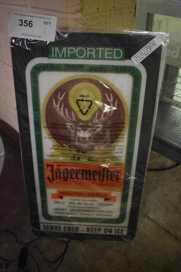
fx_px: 226
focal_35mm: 30
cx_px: 90
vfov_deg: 61.9
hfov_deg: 43.7
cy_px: 136
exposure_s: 1/15
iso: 3200
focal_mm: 20
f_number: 3.8
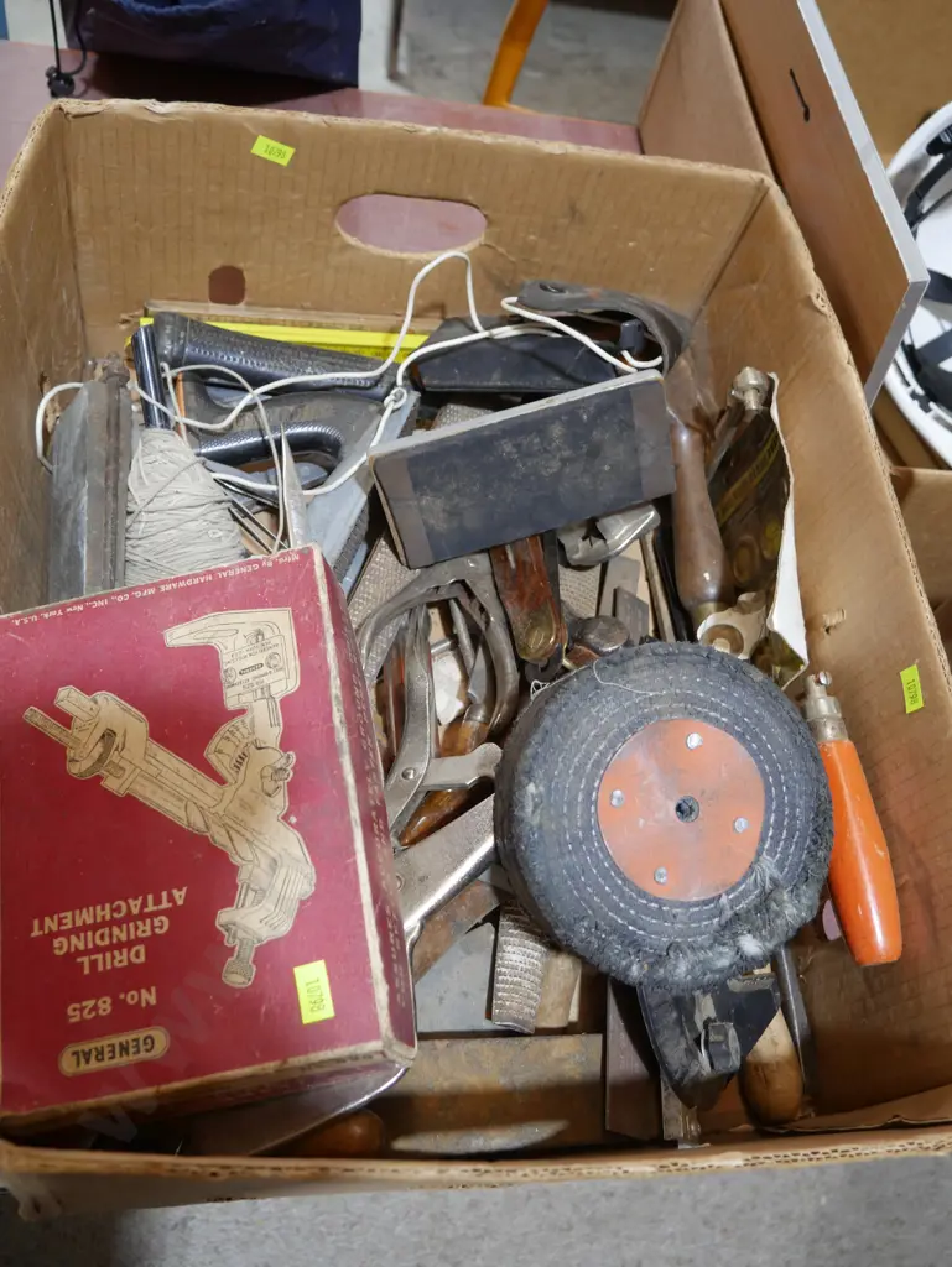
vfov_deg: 56.8
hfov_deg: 44.2
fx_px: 1172
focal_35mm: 32
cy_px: 634
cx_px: 476
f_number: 3.6
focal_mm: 16
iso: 400
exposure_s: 1/60
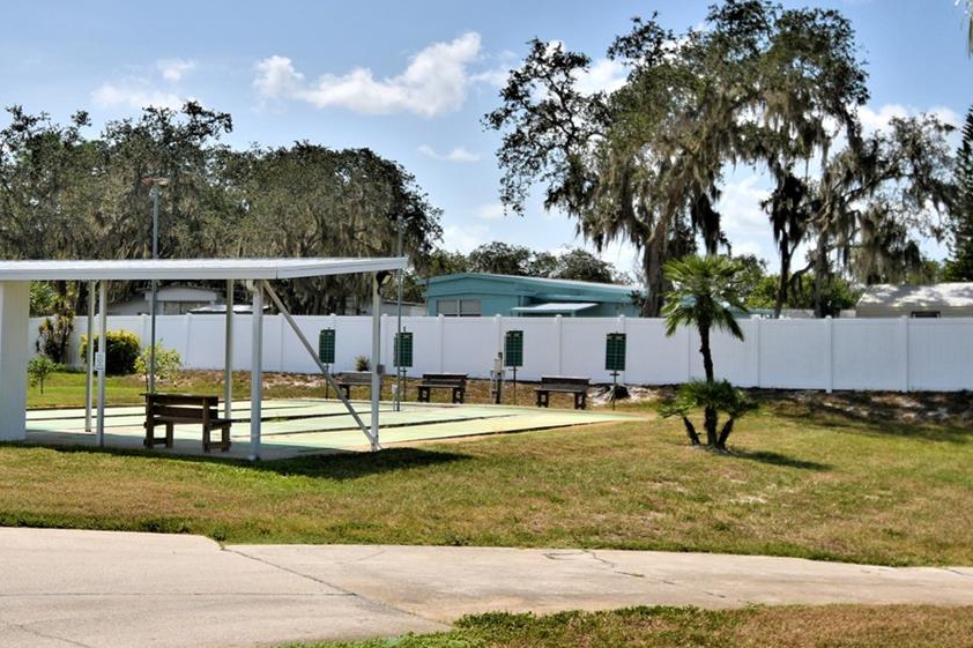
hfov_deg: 34.5
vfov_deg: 23.7
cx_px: 269
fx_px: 1540
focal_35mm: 57
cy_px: 229
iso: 100
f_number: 5.6
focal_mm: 20
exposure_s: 1/1250
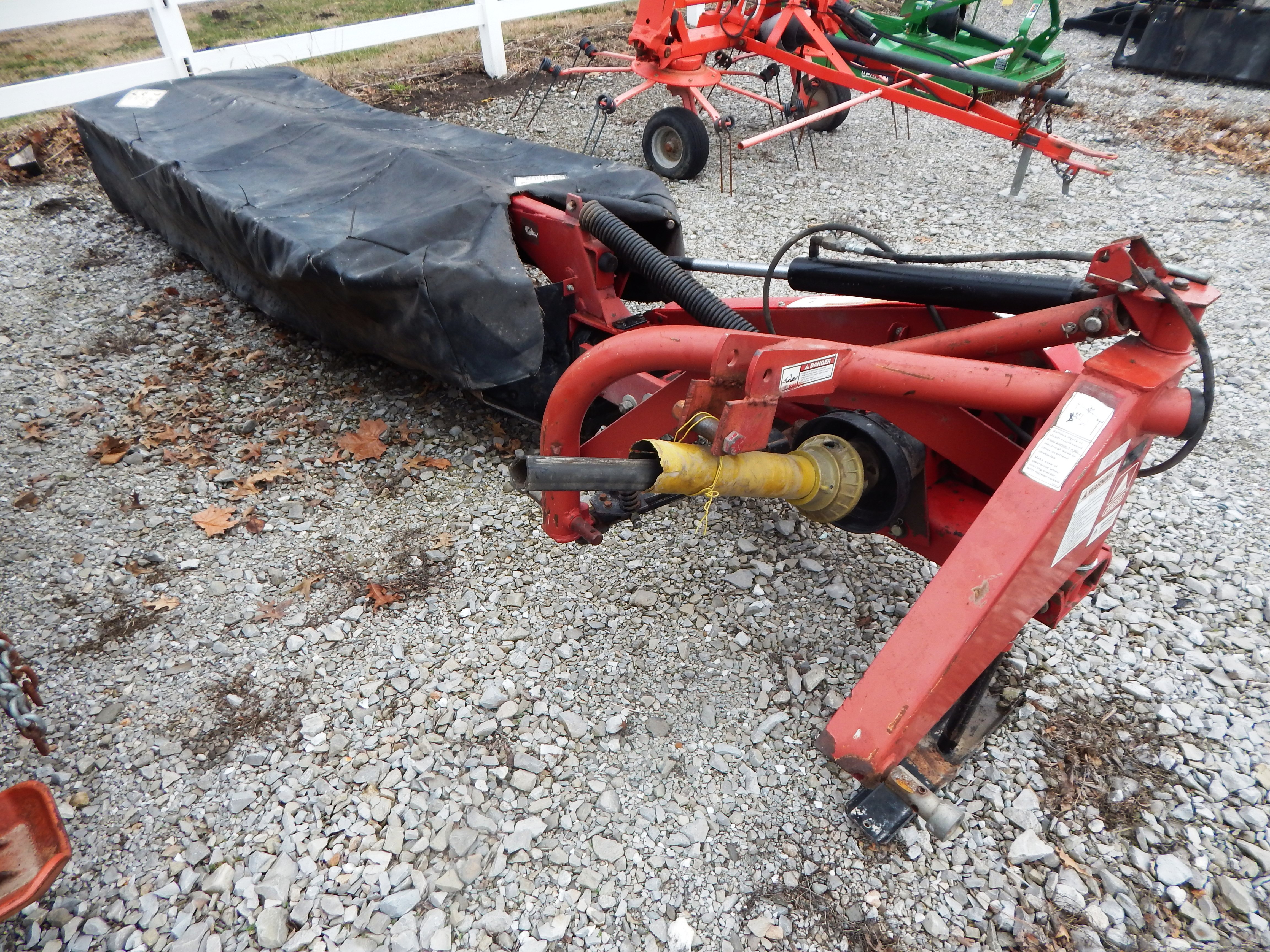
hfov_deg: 76.4
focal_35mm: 22
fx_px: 807
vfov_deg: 61.1
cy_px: 476
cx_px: 635
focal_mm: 4
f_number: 3
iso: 125
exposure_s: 1/160
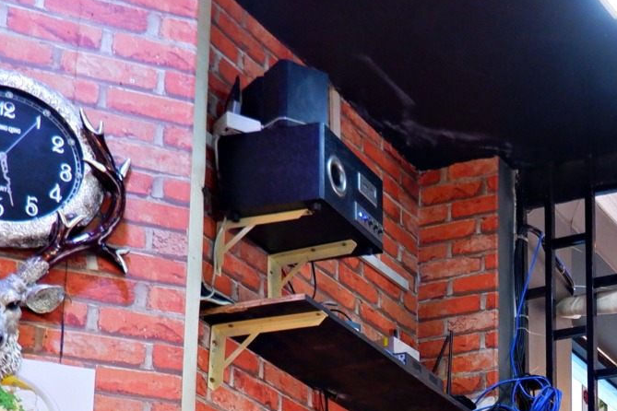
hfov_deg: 20.6
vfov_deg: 14.0
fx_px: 1508
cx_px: 854
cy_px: 709
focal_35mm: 88
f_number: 3.5
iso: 800
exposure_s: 1/34
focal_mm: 15
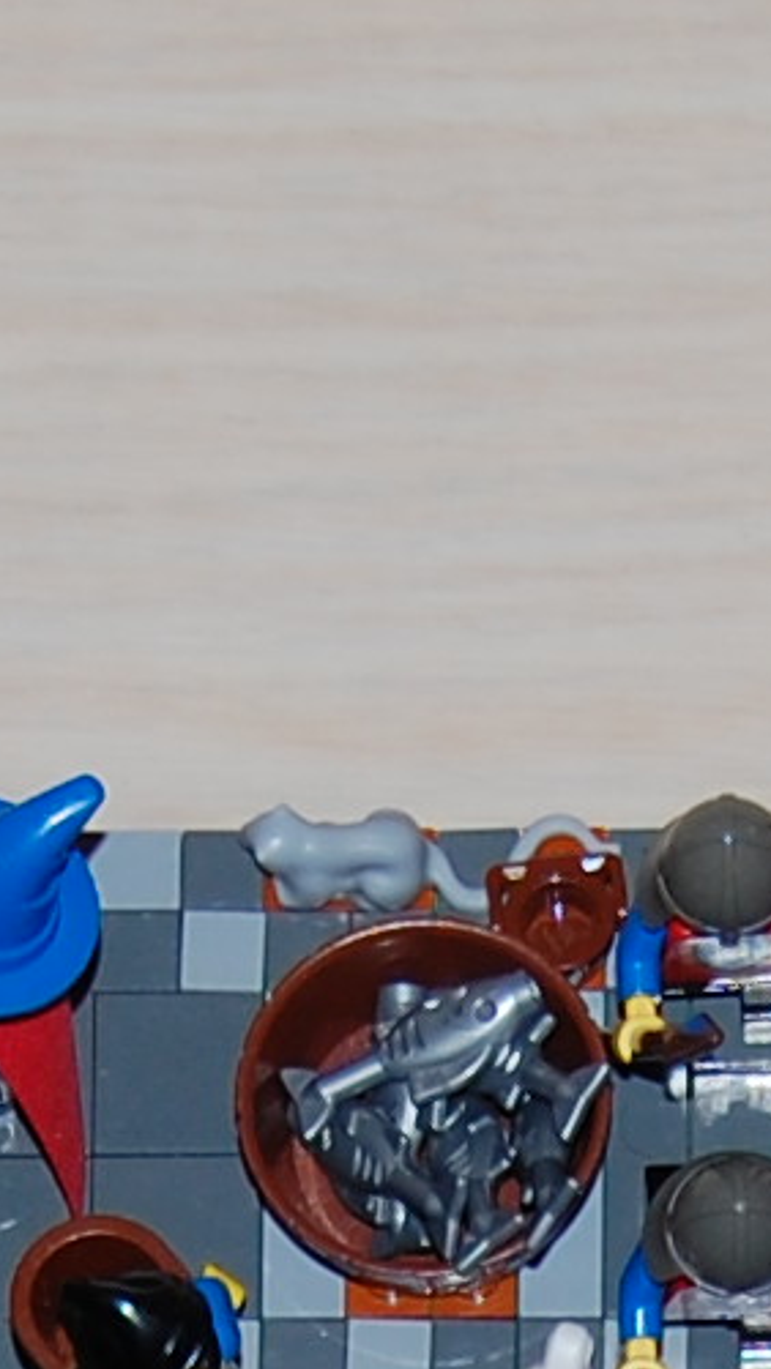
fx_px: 13005
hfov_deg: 3.4
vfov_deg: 5.9
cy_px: 2618
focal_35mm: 358
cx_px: 547
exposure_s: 1/125
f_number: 5.6
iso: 200
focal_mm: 38
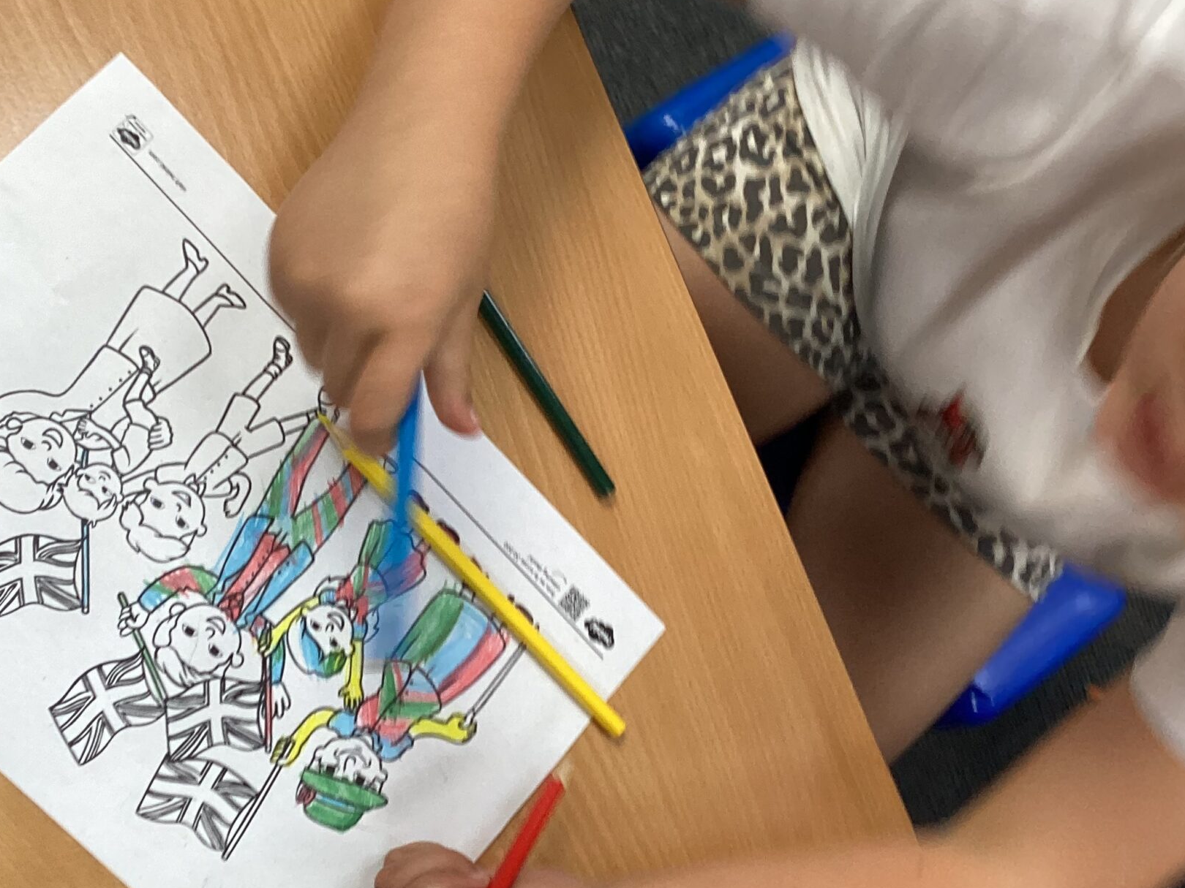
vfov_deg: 29.6
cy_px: 552
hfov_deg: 38.8
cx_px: 494
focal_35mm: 49
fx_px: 1677
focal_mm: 3.3
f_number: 2.4
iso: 80
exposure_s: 1/50
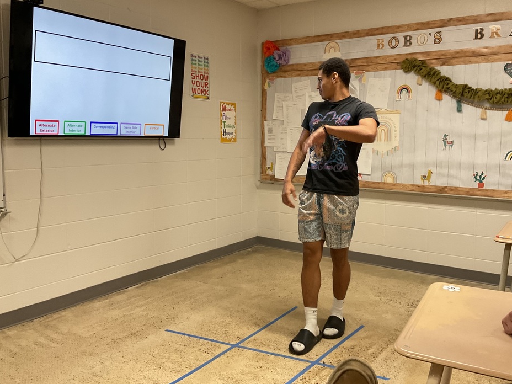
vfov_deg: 44.1
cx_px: 279
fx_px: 473
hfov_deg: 56.7
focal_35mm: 32
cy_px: 176
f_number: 1.8
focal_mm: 3
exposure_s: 1/60
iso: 100
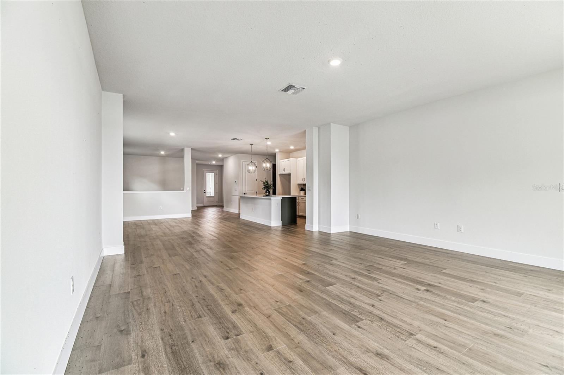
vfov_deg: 77.3
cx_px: 282
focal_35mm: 15
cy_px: 188
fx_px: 235
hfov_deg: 100.4
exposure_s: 1/10
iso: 100
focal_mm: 10
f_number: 7.1
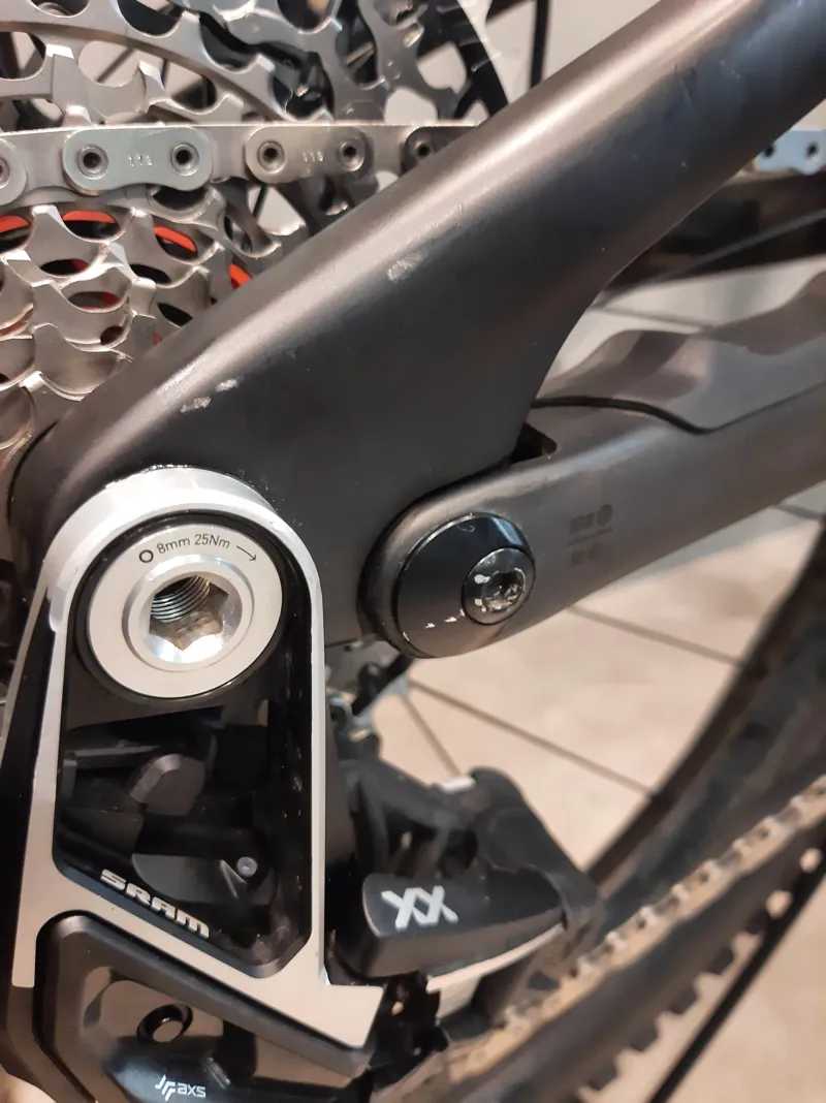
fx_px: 828
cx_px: 413
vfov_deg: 67.3
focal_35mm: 26
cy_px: 552
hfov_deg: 53.0
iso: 250
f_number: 1.7
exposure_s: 1/50
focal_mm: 3.93
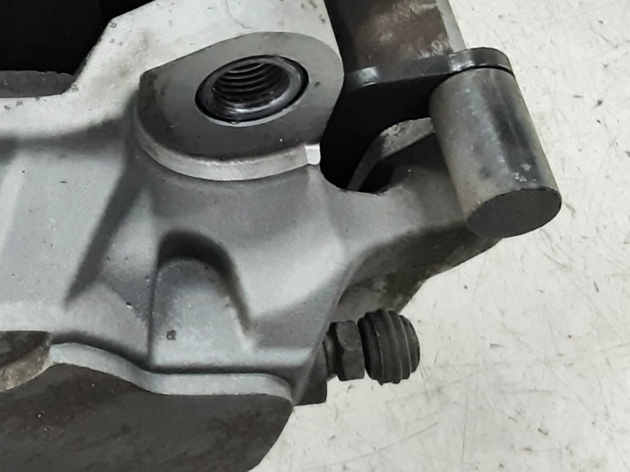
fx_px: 1383
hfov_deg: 23.3
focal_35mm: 76
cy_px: 160
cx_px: -146
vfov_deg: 19.3
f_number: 1.9
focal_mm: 2.91
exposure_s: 1/50
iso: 160
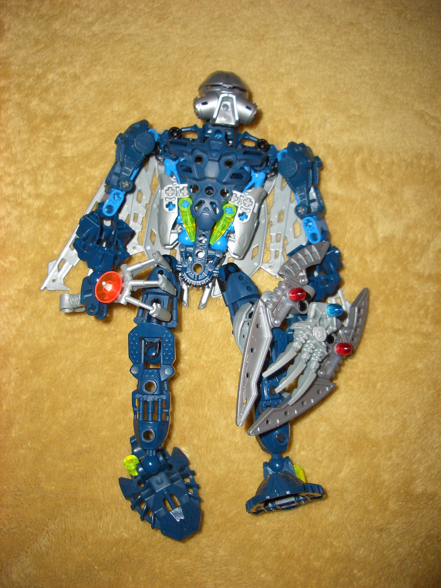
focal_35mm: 35
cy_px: 294
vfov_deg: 52.6
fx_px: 595
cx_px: 220
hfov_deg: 40.7
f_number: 2.6
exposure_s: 1/60
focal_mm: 5.8
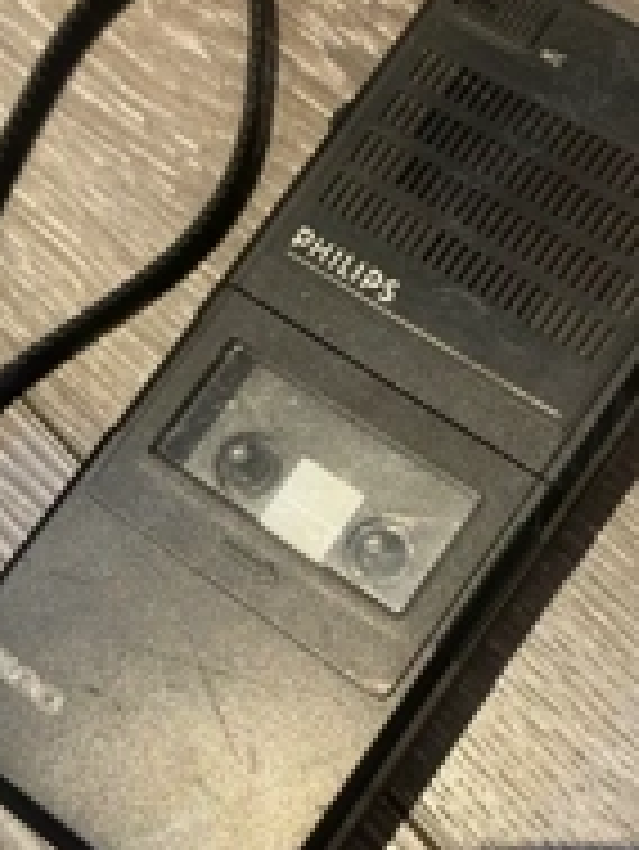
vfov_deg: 34.8
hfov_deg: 26.6
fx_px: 1352
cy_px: 508
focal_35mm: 55
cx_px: 315
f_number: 1.8
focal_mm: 4.25
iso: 320
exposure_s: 1/33
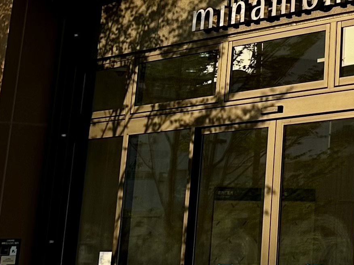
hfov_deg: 16.6
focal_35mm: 111
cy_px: -220
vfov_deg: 12.2
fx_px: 1135
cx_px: 483
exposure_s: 1/2028
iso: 80
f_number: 1.78
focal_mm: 6.86
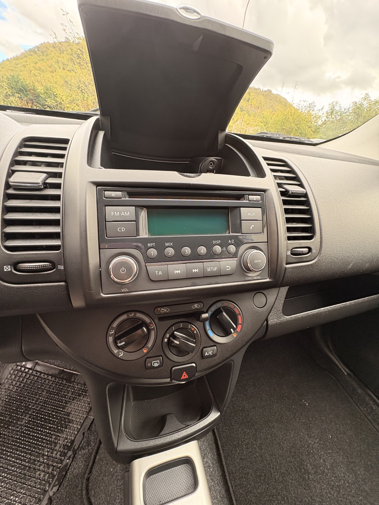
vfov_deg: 102.1
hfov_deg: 85.7
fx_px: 204
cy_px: 252
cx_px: 190
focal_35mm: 14
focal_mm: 2.22
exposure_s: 1/74
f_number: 2.2
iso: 250
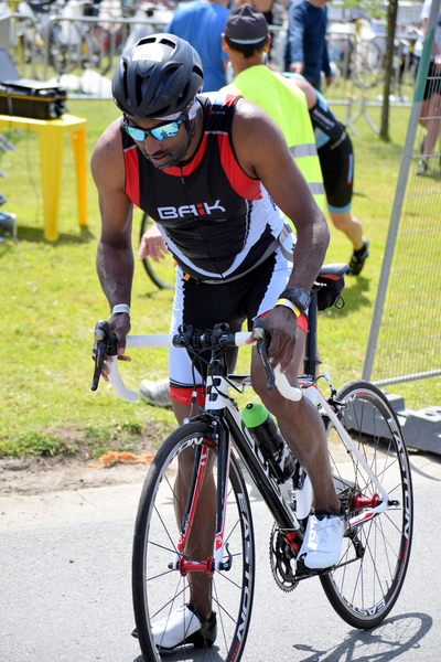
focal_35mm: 112
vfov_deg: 18.2
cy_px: 331
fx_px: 2067
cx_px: 220
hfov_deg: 12.2
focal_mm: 75
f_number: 5
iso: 400
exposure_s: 1/1250
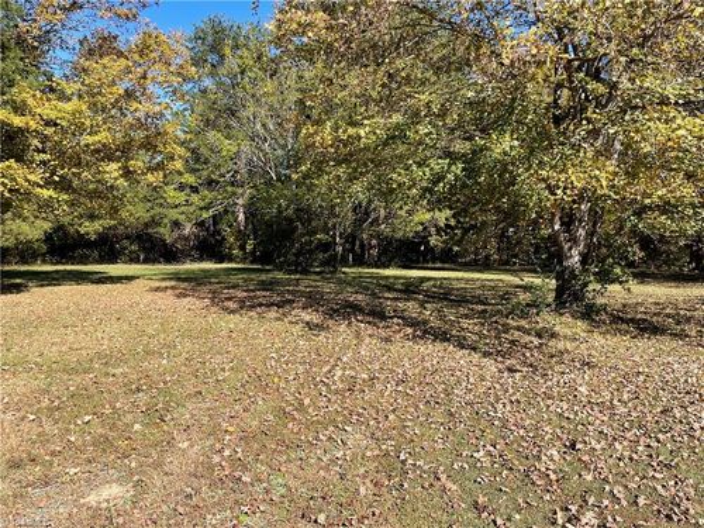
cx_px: 352
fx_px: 529
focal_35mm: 26
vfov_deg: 53.1
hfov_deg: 67.3
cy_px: 264
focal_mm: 4.2
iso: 32
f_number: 1.6
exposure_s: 1/1595
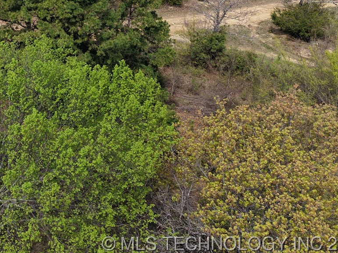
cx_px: -50
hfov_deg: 28.6
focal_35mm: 60
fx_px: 586
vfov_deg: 22.4
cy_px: -54
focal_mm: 8.67
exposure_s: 1/3000
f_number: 1.8
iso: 160
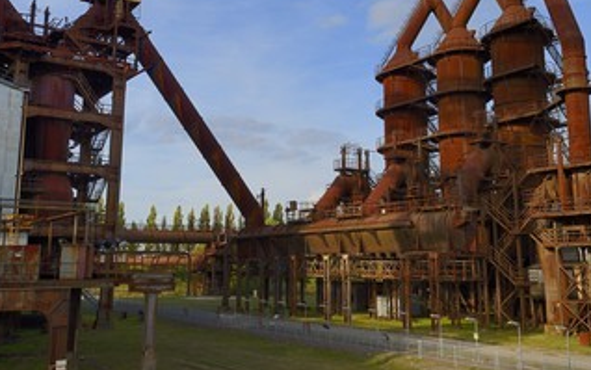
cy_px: 143
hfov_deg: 50.4
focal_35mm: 39
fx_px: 628
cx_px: 309
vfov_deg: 32.7
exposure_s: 1/200
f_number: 11
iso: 200
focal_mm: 29
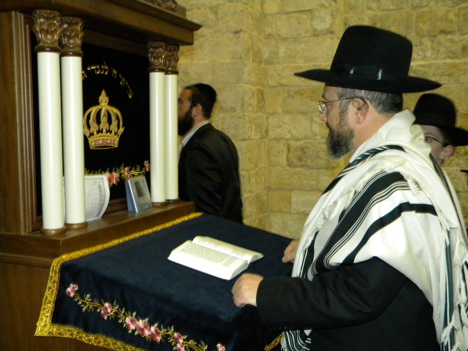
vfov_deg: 39.7
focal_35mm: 36
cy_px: 176
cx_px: 234
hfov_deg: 51.4
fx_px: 487
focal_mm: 6.4
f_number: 3.7
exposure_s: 1/30
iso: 400
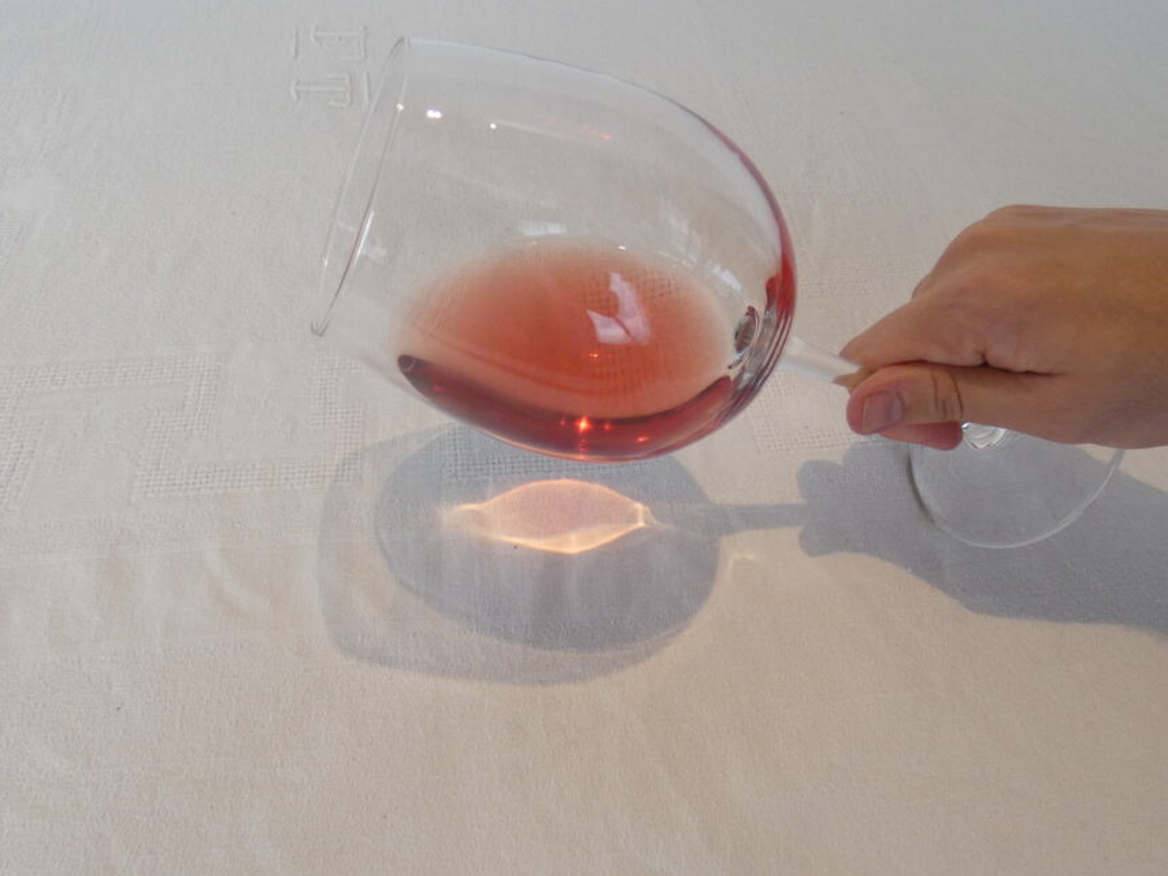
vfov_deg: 56.8
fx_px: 810
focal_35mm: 24
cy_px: 430
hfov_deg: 71.3
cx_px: 512
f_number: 2.8
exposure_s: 1/250
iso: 200
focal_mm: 3.6
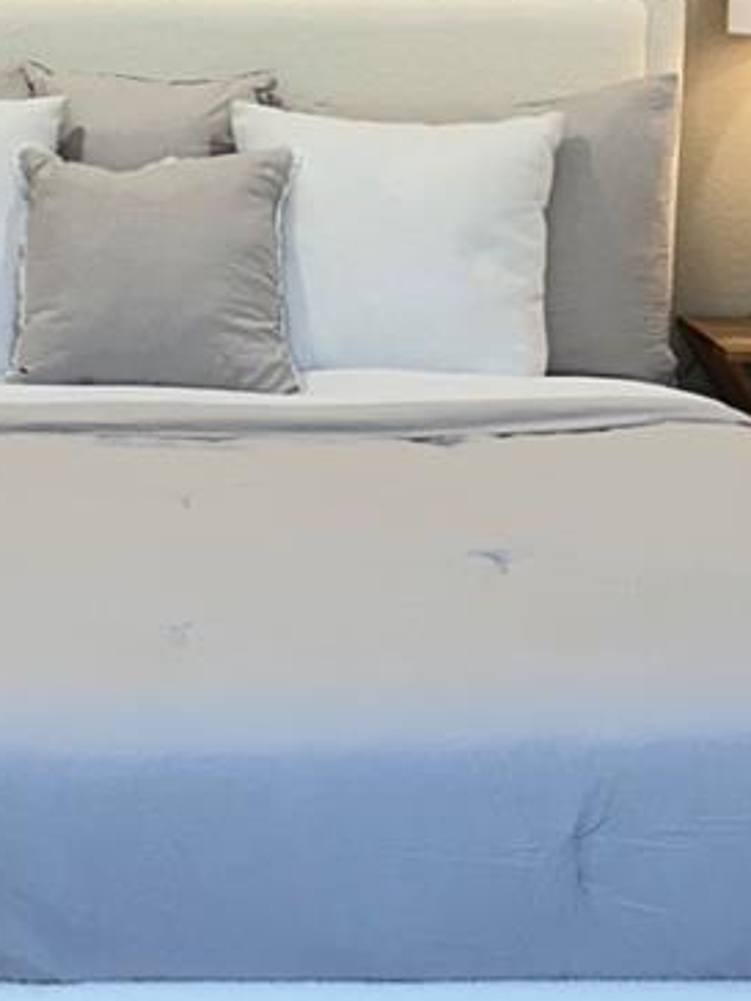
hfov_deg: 14.8
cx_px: 122
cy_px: 327
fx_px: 2864
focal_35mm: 99
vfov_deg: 19.8
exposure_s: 1/120
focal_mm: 6.86
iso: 125
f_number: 1.78
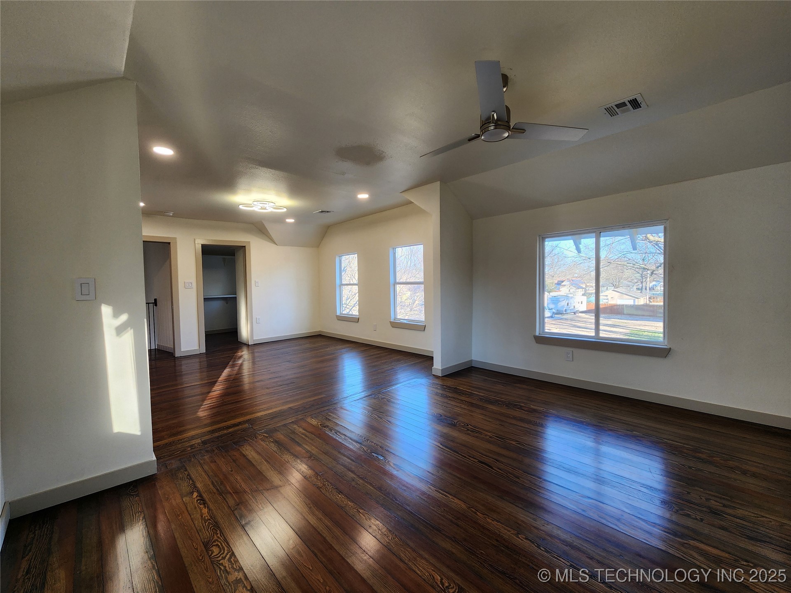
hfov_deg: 106.2
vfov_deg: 89.9
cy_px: 296
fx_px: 297
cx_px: 396
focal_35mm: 13
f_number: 2.2
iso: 125
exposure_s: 1/60
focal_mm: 2.2
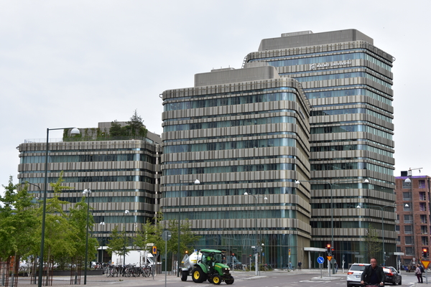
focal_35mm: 60
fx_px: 718
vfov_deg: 22.6
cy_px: 144
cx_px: 216
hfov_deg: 33.4
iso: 200
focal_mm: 40
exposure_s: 1/100
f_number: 11
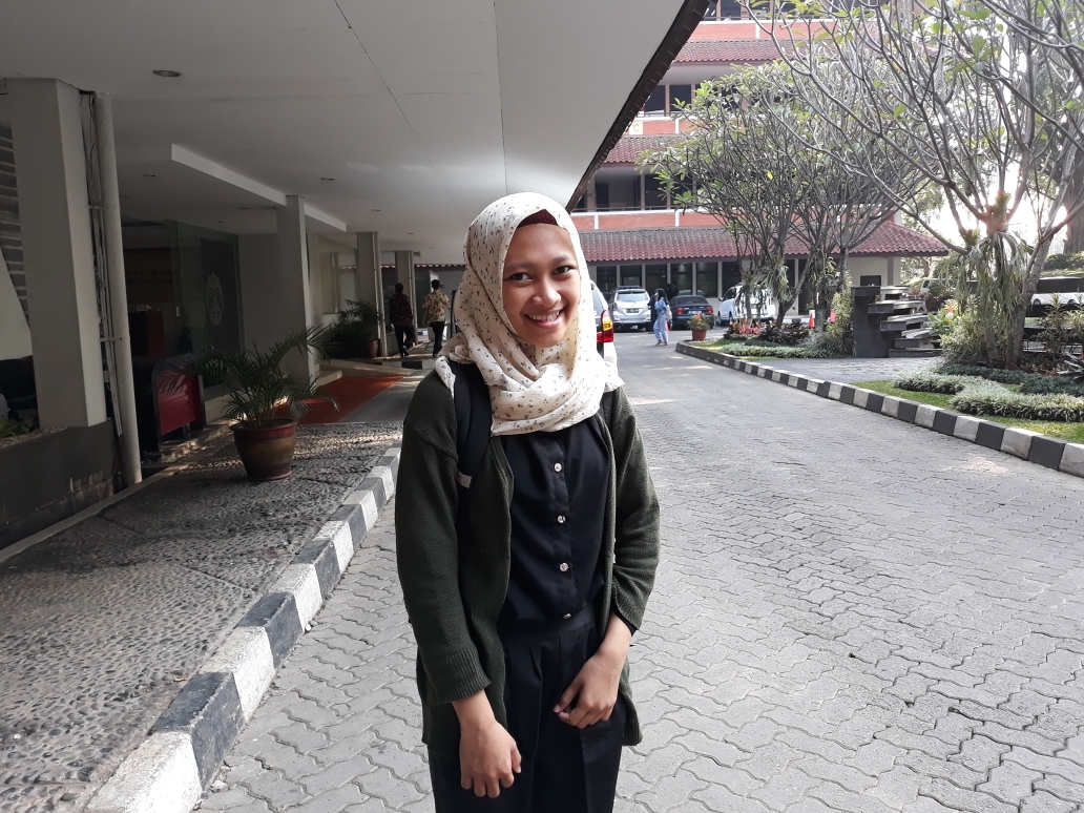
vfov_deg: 51.4
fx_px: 846
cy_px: 406
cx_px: 542
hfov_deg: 65.3
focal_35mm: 27
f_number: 1.7
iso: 64
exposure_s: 1/100
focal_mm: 3.71
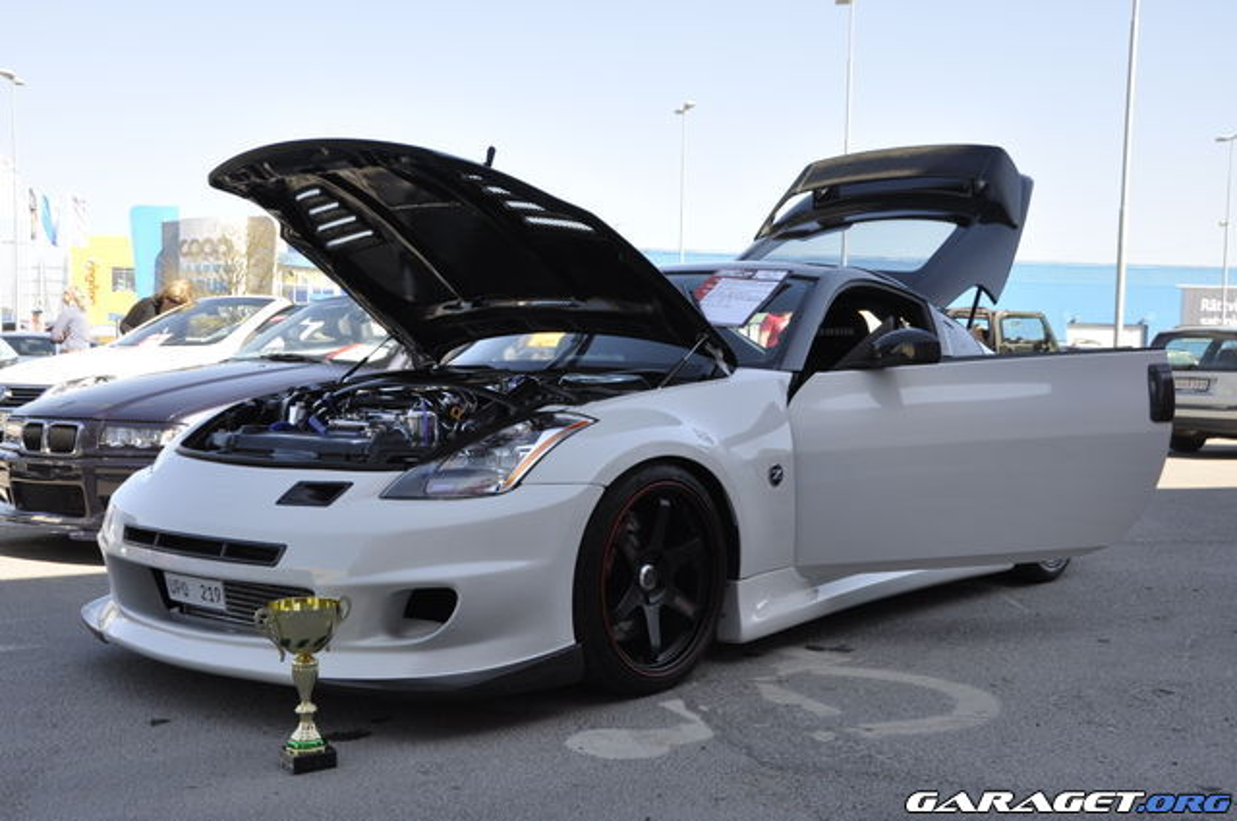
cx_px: 618
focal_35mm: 39
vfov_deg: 34.1
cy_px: 410
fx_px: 1338
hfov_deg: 49.6
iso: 320
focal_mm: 26
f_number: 9
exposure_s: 1/250
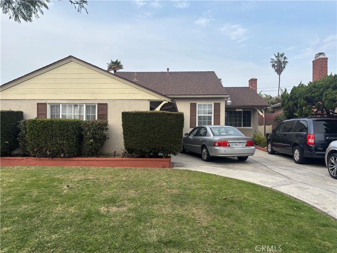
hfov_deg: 67.3
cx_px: 168
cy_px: 126
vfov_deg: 53.1
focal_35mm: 26
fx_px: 253
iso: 50
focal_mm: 5.96
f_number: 1.6
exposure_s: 1/1295
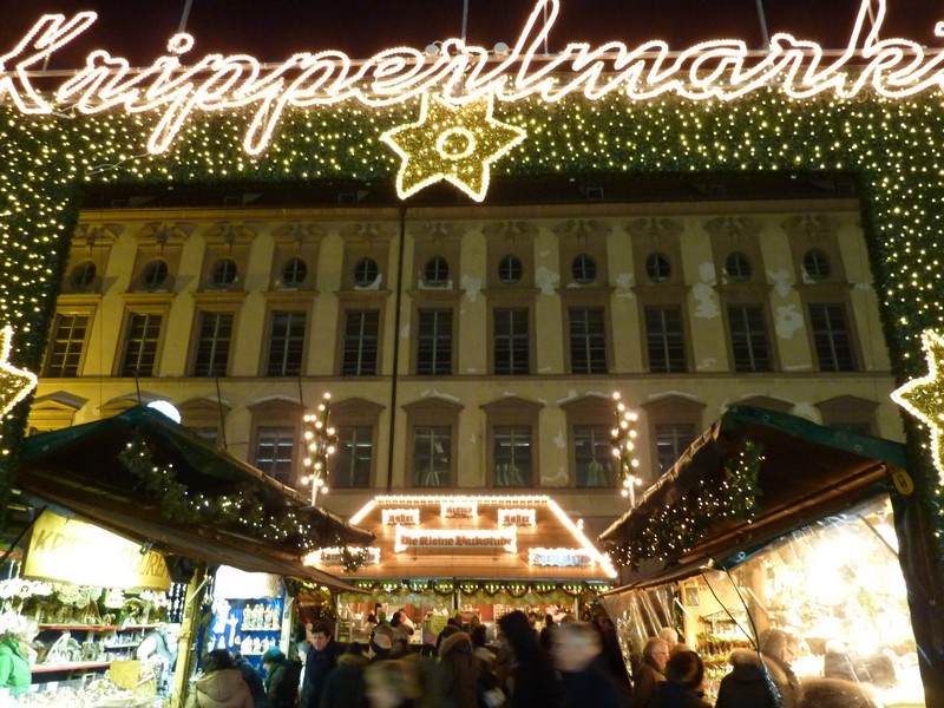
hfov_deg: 69.4
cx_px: 472
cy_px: 354
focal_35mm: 25
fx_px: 682
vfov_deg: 54.9
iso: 400
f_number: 3.3
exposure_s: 1/8
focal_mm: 4.1
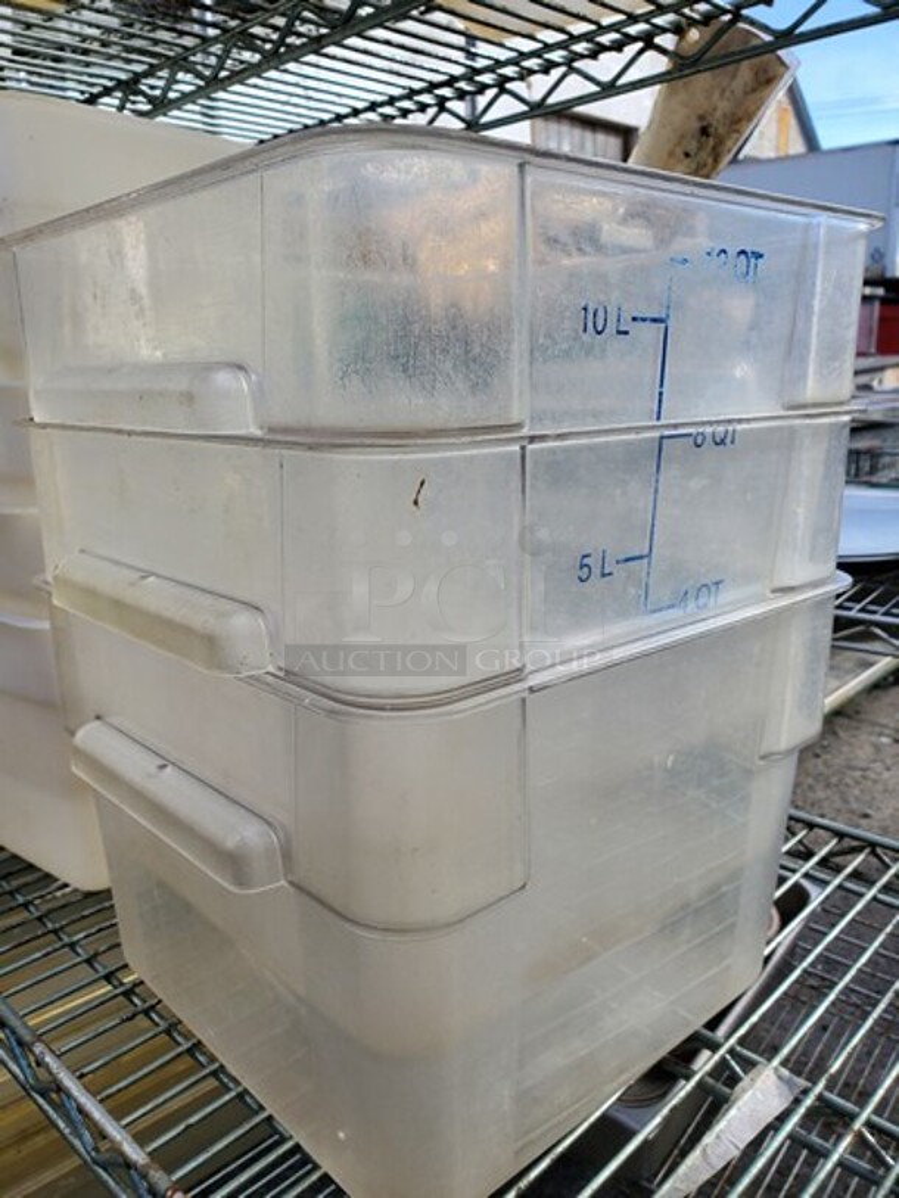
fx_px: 900
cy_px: 599
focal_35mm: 26
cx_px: 450
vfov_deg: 67.3
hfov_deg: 53.1
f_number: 2.4
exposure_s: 1/609
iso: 50
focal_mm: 4.3
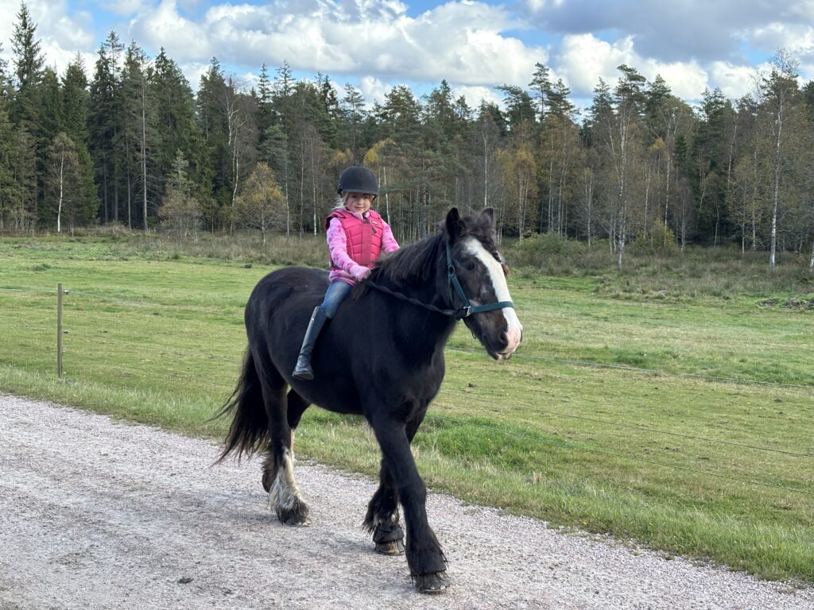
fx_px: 1223
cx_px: 407
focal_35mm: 52
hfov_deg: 36.8
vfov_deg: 28.0
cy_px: 305
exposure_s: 1/361
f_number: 1.6
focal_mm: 5.96
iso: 32
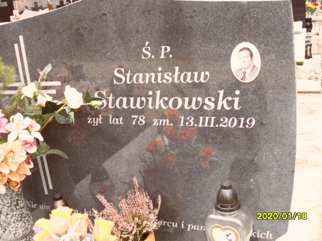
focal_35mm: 40
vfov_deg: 36.0
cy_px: 120
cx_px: 161
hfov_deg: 46.8
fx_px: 372
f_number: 3.6
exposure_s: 1/45
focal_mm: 6.5
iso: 200
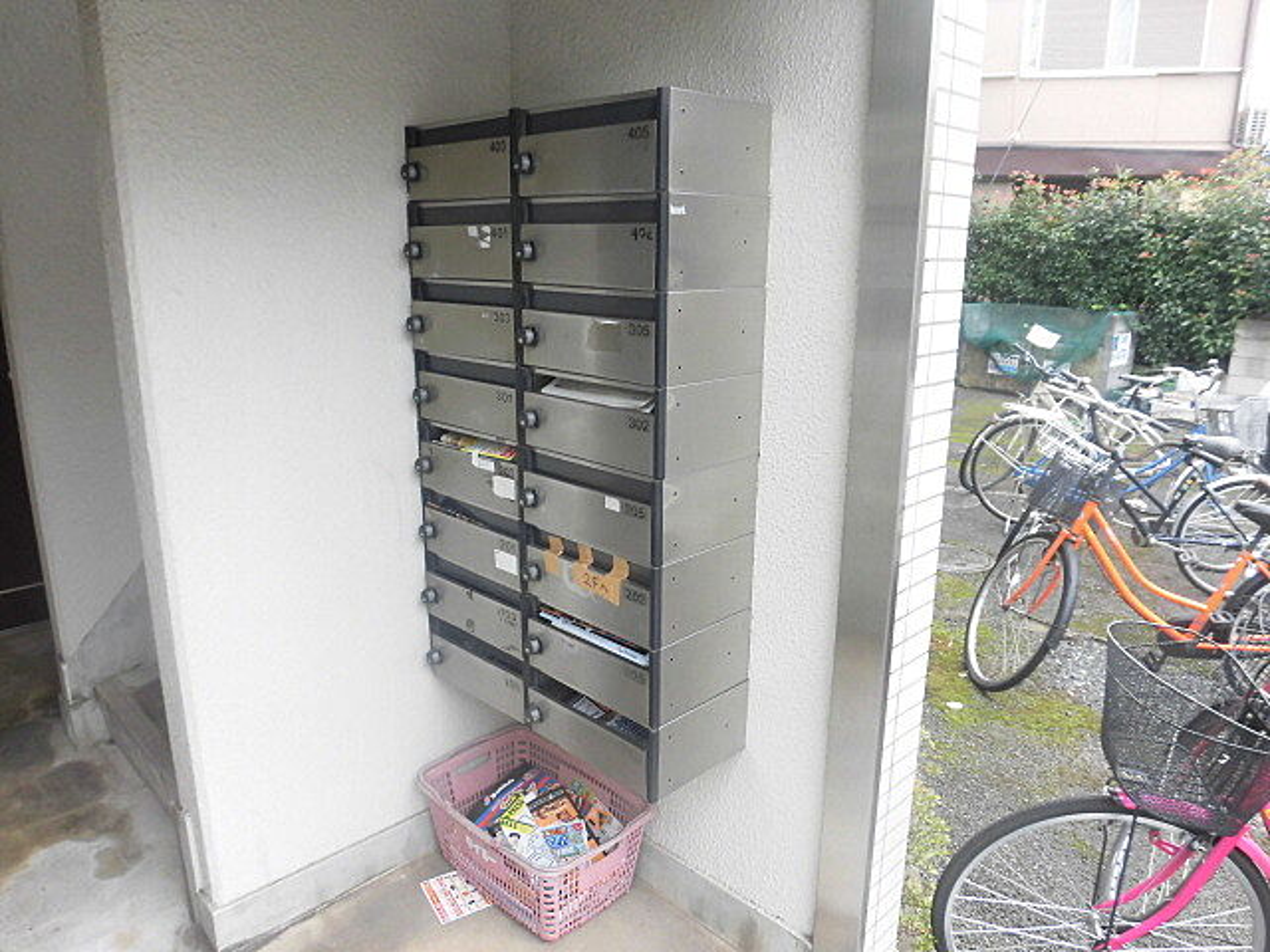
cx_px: 635
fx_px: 881
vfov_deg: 56.8
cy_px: 476
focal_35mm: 24
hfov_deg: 71.6
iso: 125
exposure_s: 1/100
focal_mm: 4.3
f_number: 3.1
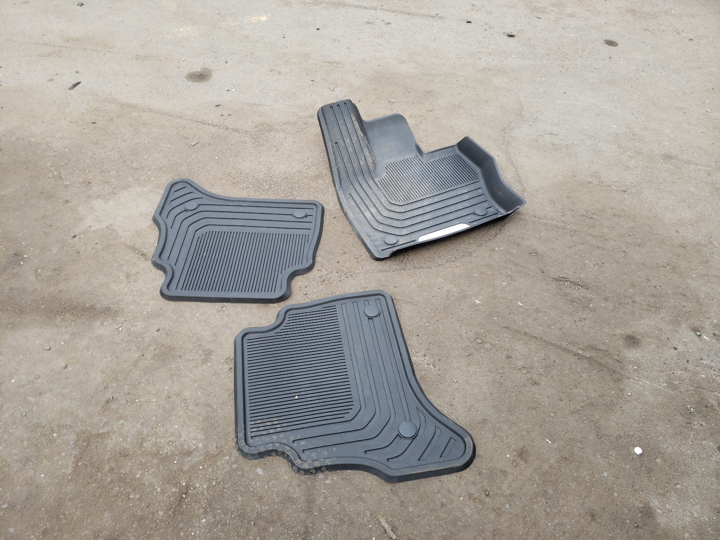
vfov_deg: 53.1
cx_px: 360
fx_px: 541
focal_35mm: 26
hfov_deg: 67.3
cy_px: 270
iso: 50
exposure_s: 1/625
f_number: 1.5
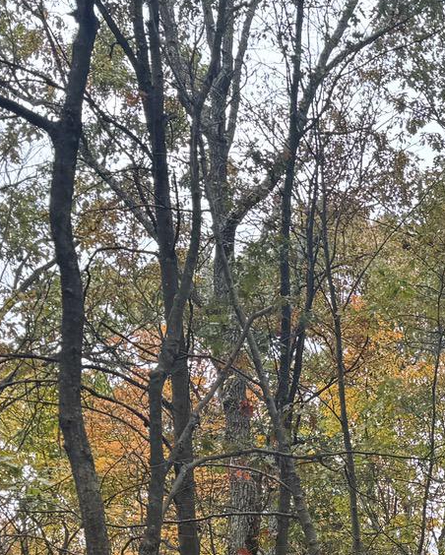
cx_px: 600
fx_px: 1398
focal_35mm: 85
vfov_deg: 20.7
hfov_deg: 16.9
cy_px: 700
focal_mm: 6.76
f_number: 1.78
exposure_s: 1/180
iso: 64
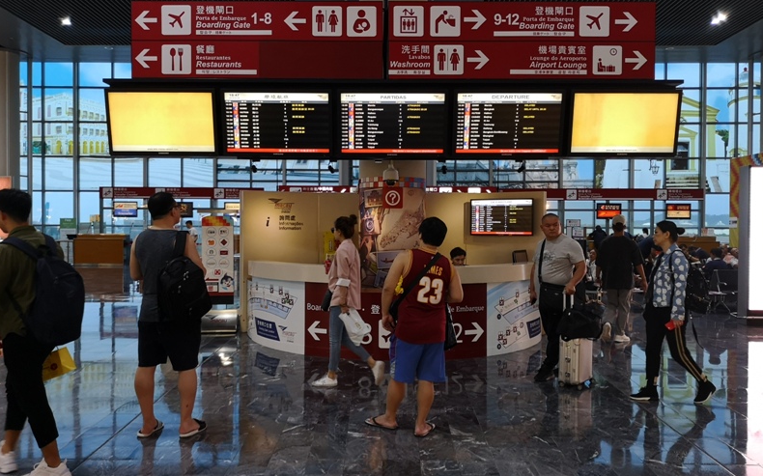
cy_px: 234
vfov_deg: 43.1
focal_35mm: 29
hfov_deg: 64.7
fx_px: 603
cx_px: 378
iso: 400
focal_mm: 3.95
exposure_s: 1/100
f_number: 1.8
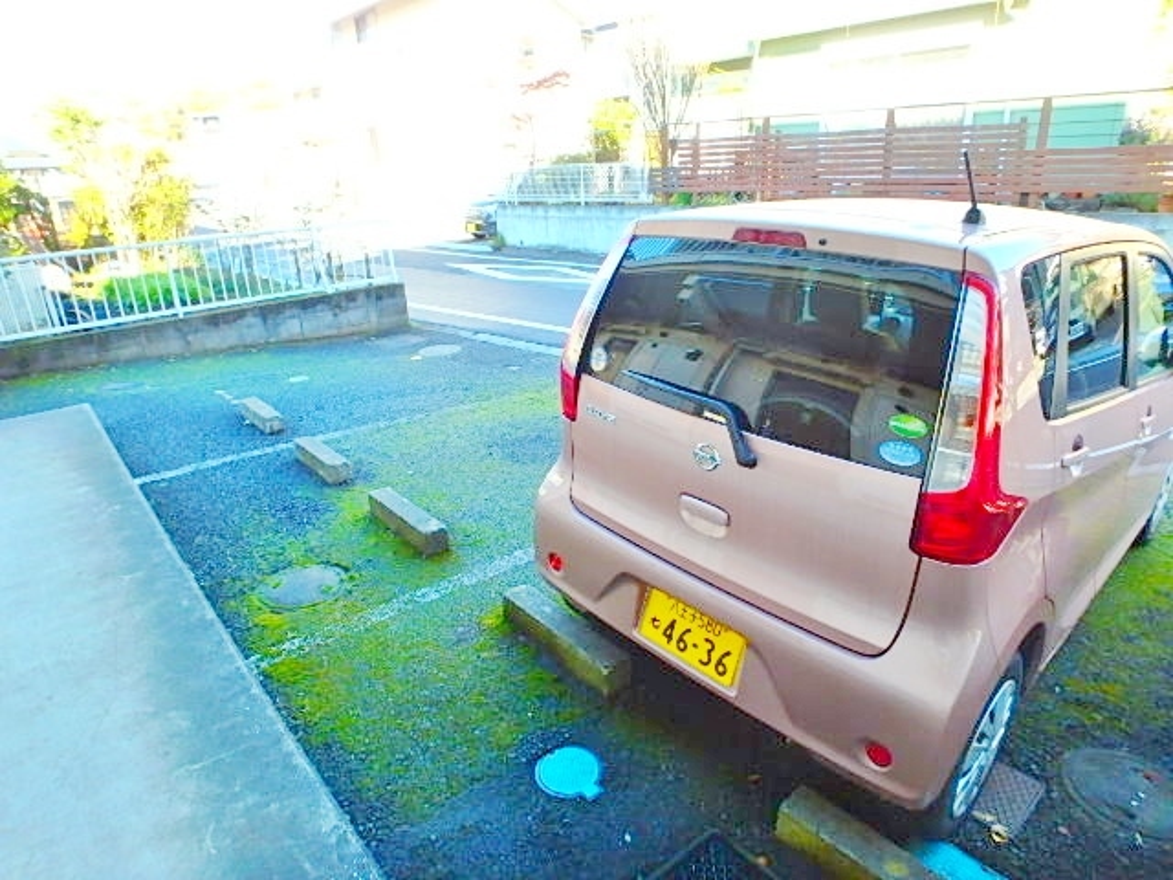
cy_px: 440
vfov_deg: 63.4
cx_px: 586
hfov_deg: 79.0
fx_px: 712
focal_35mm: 21
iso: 125
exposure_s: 1/80
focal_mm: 3.7
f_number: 3.5
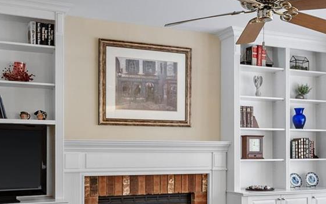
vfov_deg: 24.5
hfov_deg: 38.6
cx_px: 200
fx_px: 462
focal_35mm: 52
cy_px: 166
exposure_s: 1/3
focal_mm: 9
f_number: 6.3
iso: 400
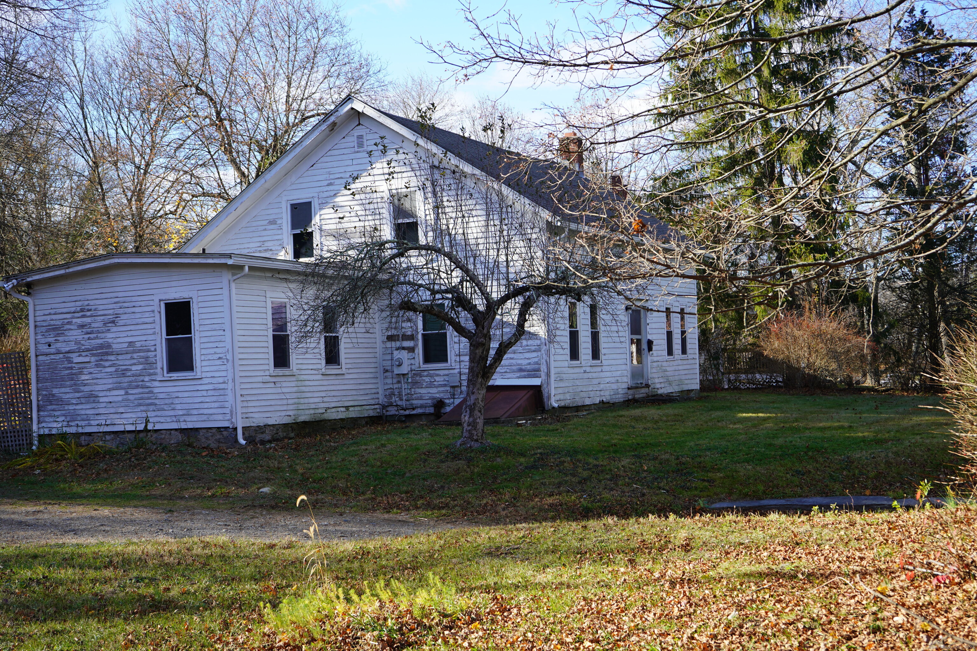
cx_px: 488
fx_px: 1357
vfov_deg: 27.0
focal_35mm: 50
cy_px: 326
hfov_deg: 39.6
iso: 100
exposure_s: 1/100
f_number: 7.1
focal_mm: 50
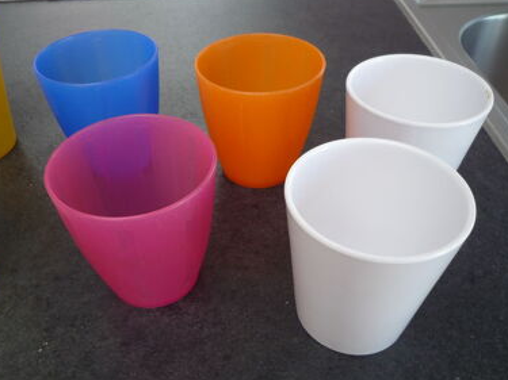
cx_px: 221
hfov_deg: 56.6
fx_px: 469
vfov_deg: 44.0
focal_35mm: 32
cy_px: 215
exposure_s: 1/100
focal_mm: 4.4
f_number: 2.8
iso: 100
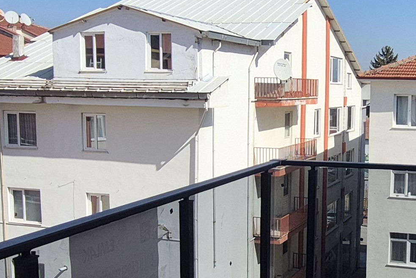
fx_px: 636
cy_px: 162
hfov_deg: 35.2
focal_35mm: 55
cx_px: 328
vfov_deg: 24.6
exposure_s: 1/2240
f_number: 2.2
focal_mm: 1.74
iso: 50
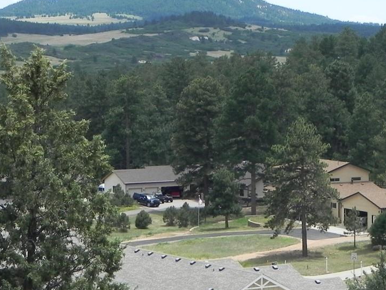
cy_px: 66
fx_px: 1439
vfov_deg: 11.5
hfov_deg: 15.3
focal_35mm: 129
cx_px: 178
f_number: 7.1
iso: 160
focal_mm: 10.3
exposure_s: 1/324
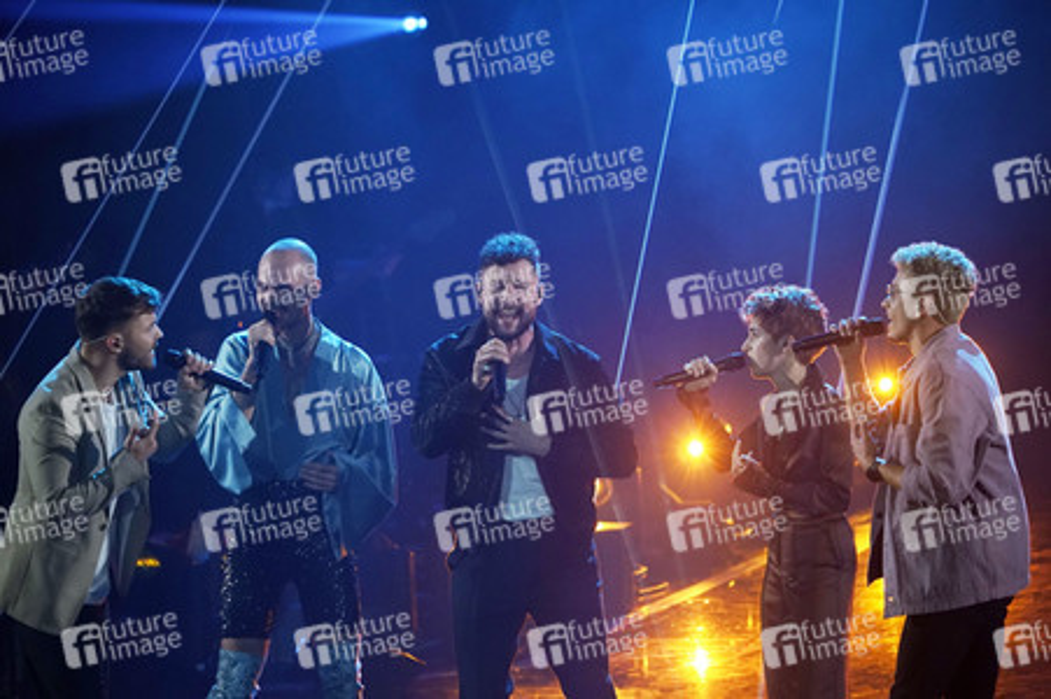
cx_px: 526
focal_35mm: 315
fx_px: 9189
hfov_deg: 6.5
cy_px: 350
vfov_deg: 4.4
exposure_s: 1/160
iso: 4000
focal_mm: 315
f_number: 6.3
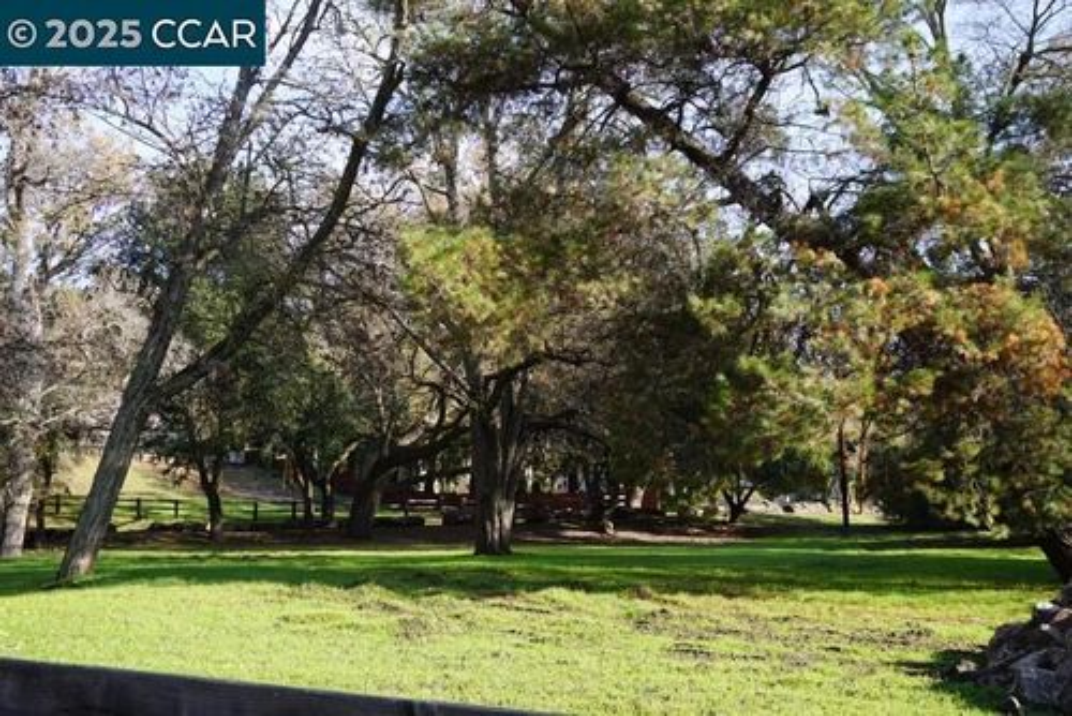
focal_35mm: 36
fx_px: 1073
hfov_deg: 53.1
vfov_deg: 36.9
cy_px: 358
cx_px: 536
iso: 100
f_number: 5
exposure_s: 1/160
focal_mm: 24
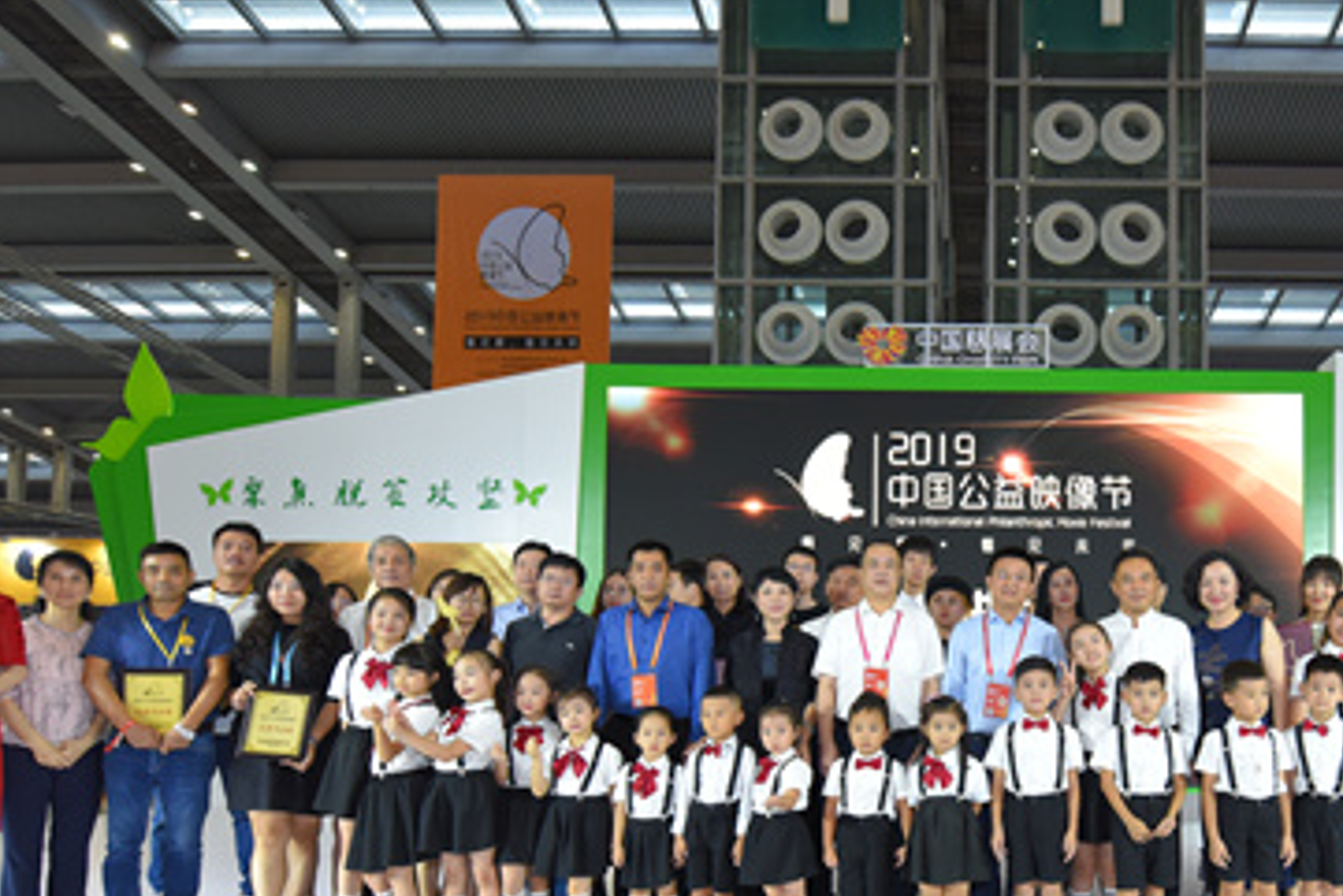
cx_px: 986
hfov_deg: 63.9
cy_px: 664
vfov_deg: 46.4
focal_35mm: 27
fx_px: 1008
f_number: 4
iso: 1250
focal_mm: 15
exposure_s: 1/160
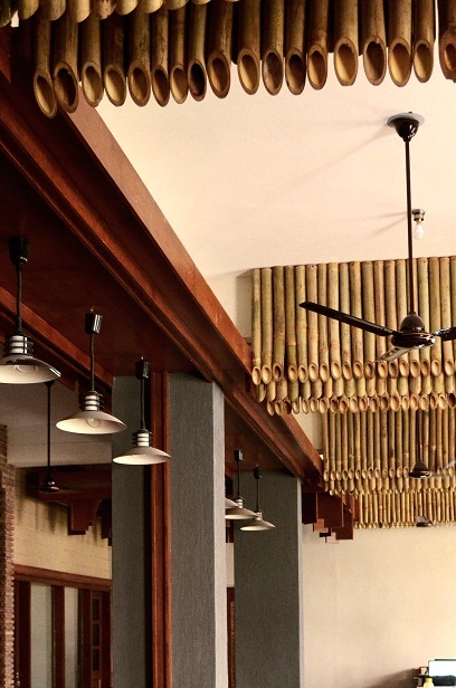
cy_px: 554
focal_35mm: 54
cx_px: 258
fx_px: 1031
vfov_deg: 35.7
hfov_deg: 24.9
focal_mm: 18
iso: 1800
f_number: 3.5
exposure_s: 1/30
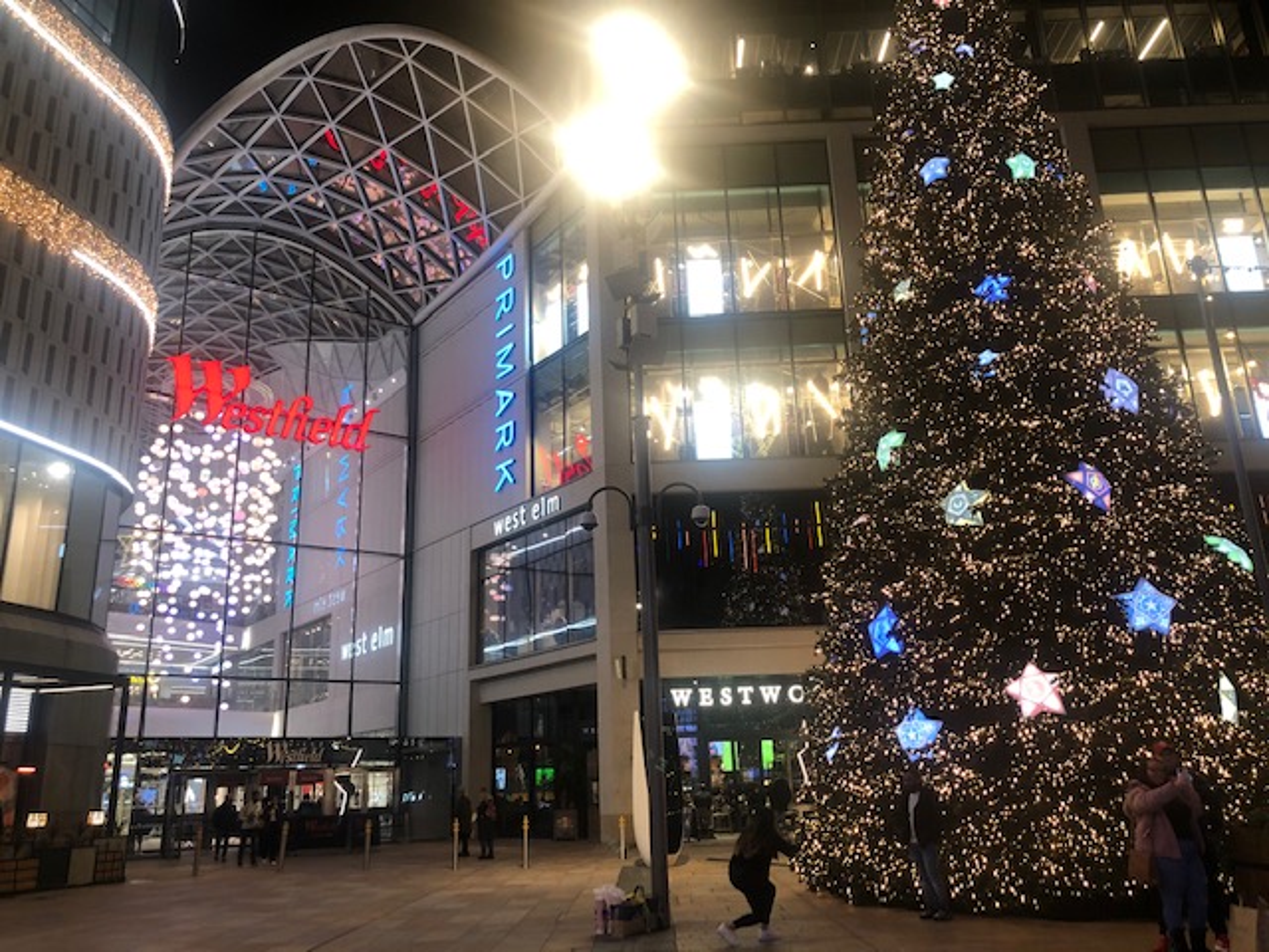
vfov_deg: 49.7
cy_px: 476
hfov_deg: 63.4
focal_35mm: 28
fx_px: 1026
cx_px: 634
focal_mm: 3.99
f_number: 1.8
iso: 50
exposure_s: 1/17
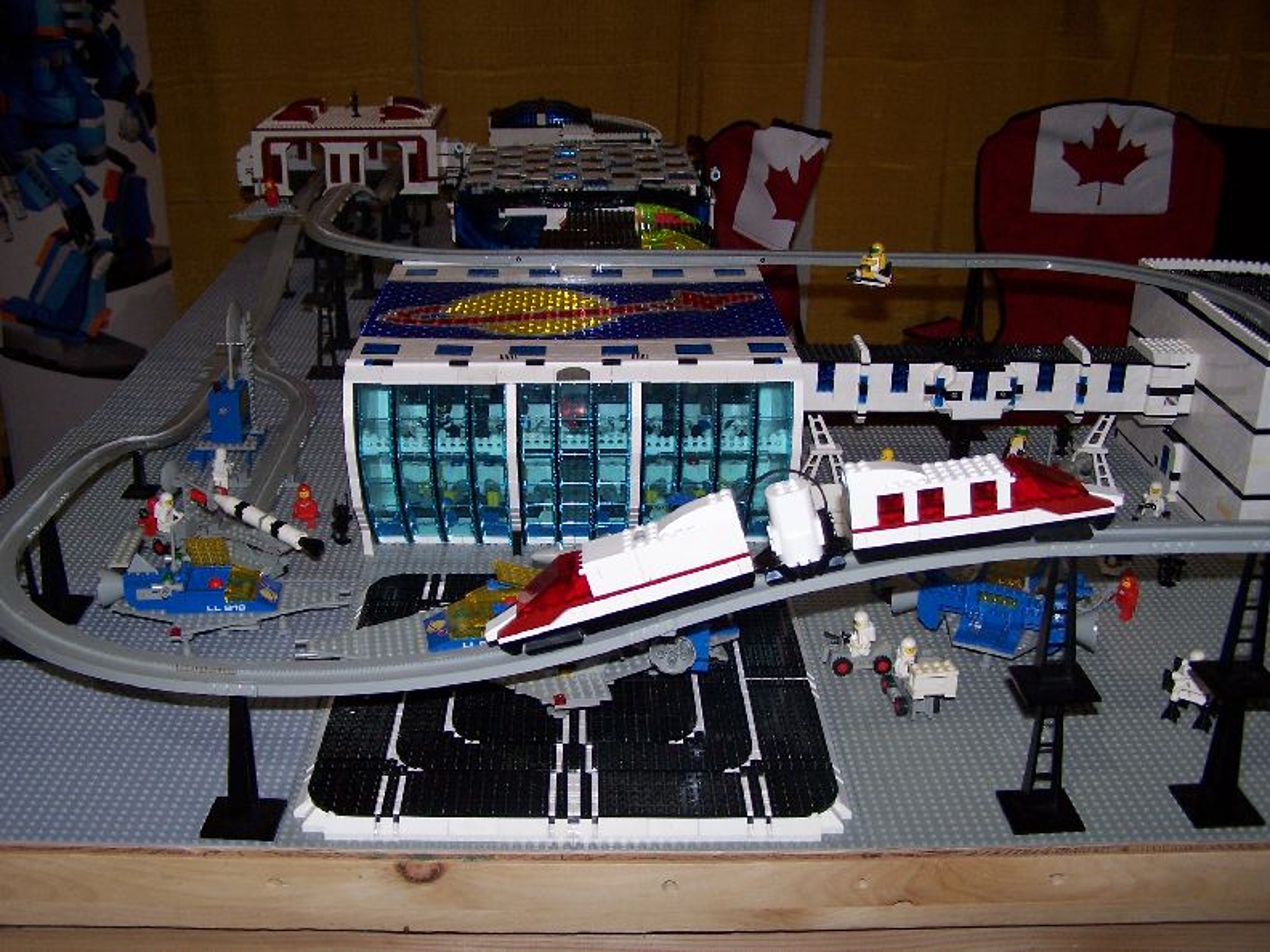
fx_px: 1394
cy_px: 476
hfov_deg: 49.0
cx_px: 635
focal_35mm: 38
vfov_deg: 37.7
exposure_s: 1/60
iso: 140
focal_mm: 6.3
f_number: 2.8
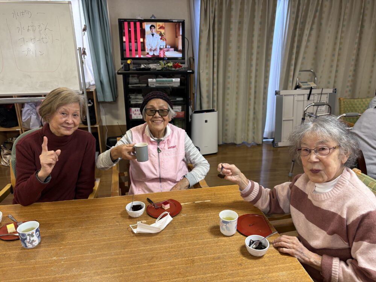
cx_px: 188
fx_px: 282
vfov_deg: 53.1
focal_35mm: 26
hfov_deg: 67.3
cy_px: 141
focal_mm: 5.96
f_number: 1.6
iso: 100
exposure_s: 1/64
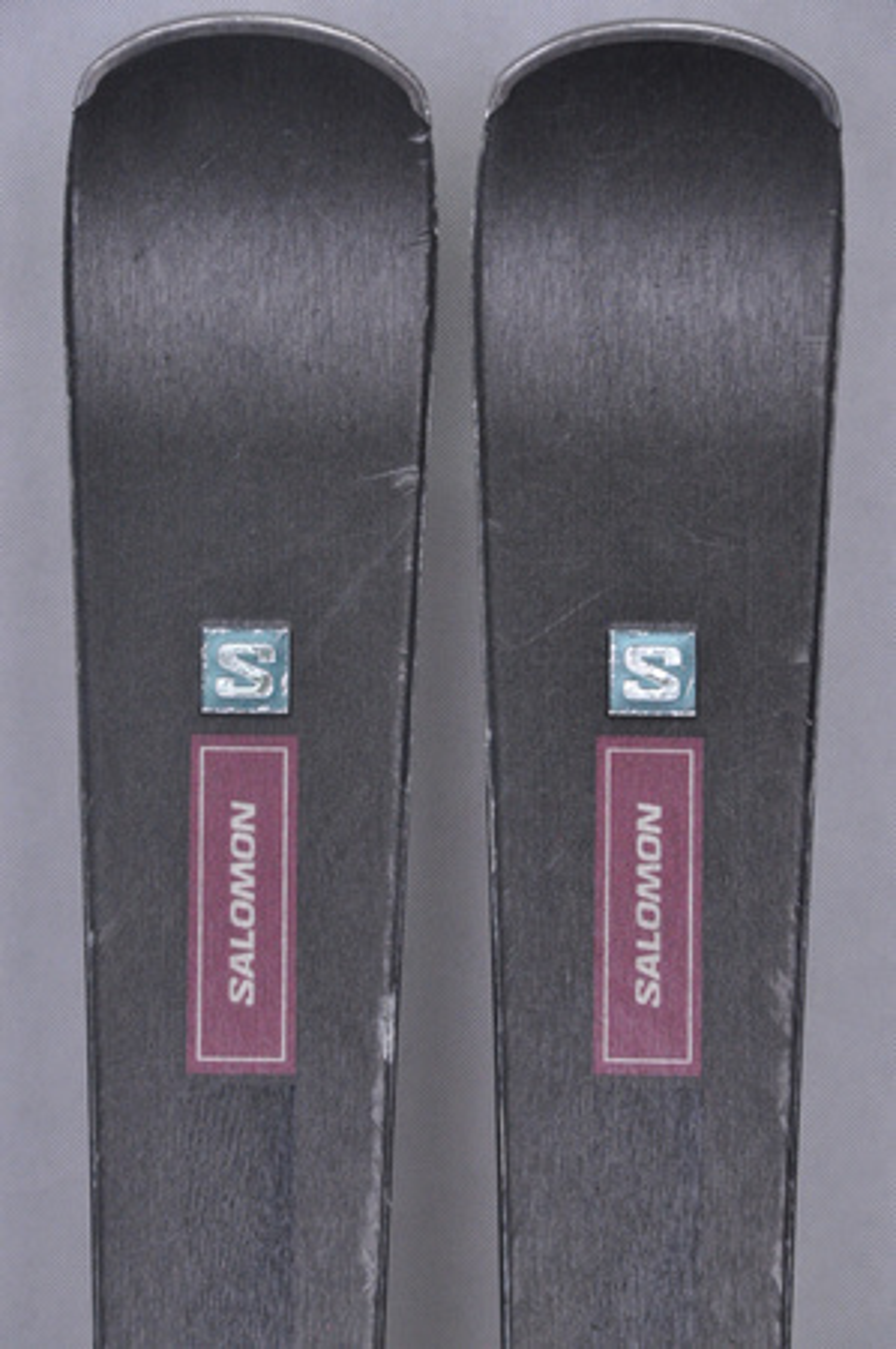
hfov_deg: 8.7
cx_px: 448
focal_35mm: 158
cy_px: 674
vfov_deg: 13.1
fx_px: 5893
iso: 3200
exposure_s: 1/125
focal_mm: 105
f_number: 9.5
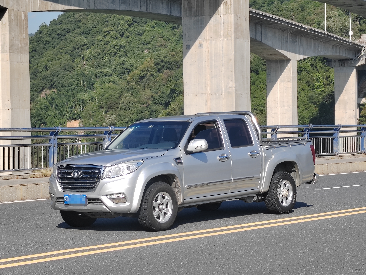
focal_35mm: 97
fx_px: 1026
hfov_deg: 20.2
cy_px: 138
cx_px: 183
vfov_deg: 15.2
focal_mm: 6.14
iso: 100
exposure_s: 1/710
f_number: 1.8
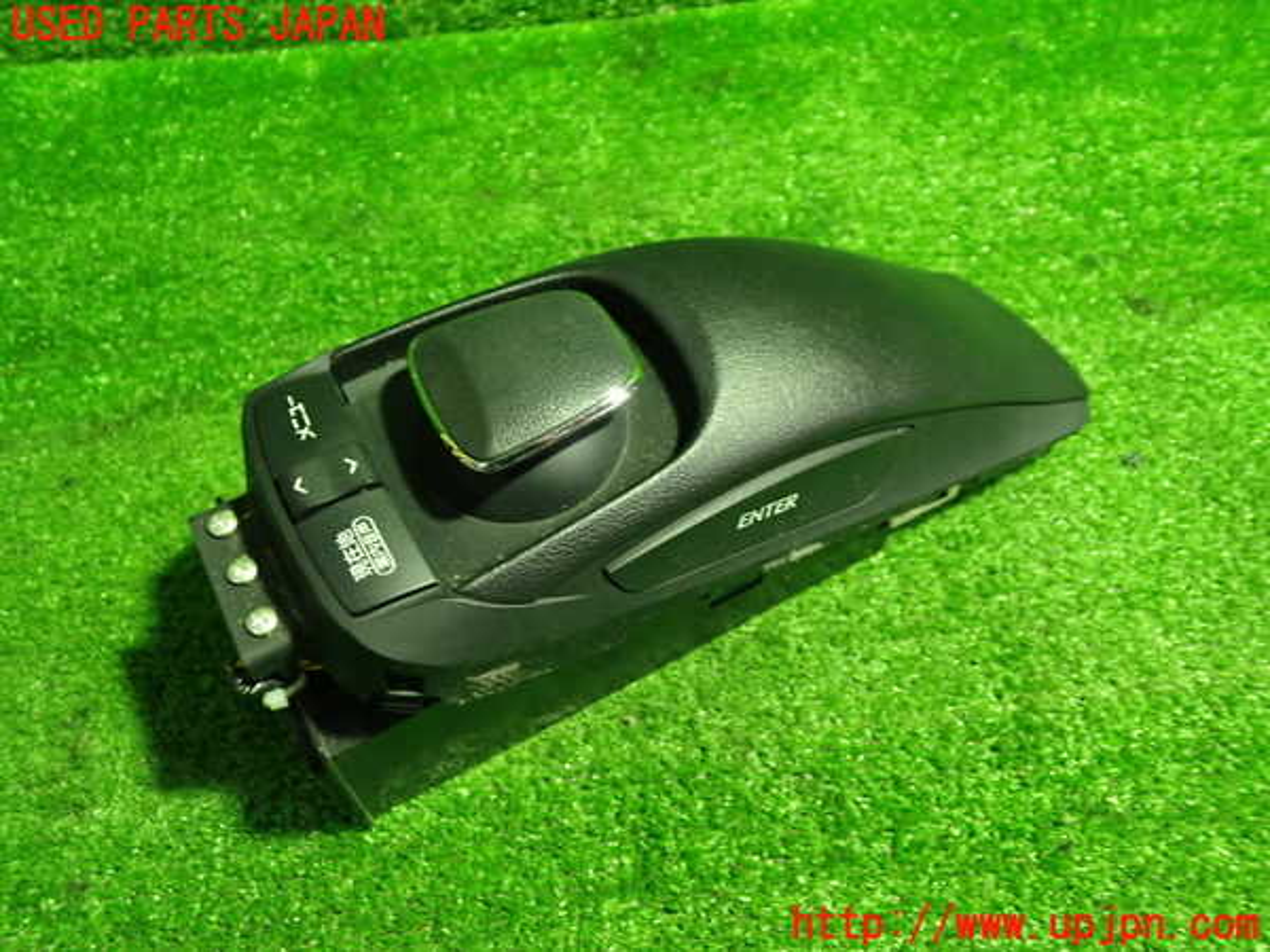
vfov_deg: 46.8
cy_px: 476
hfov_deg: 60.0
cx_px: 635
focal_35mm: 30
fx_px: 1101
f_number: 2.3
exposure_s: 1/30
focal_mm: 5.4
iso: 500
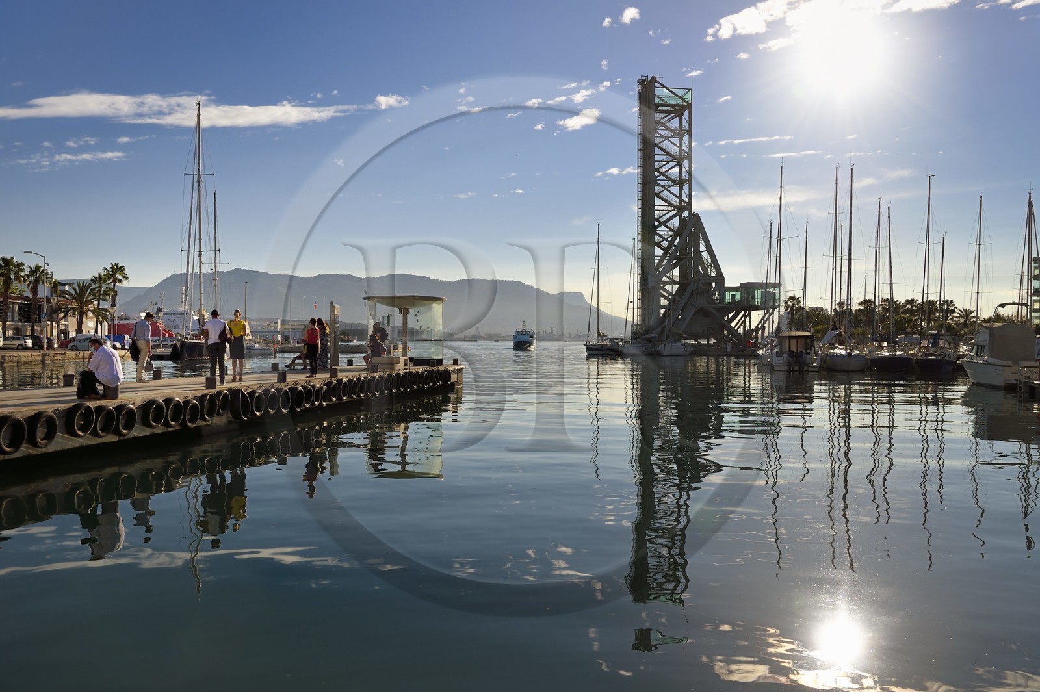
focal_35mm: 30
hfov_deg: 62.0
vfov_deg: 43.6
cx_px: 520
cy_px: 346
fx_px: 866
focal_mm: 30
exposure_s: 1/1250
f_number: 9
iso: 200
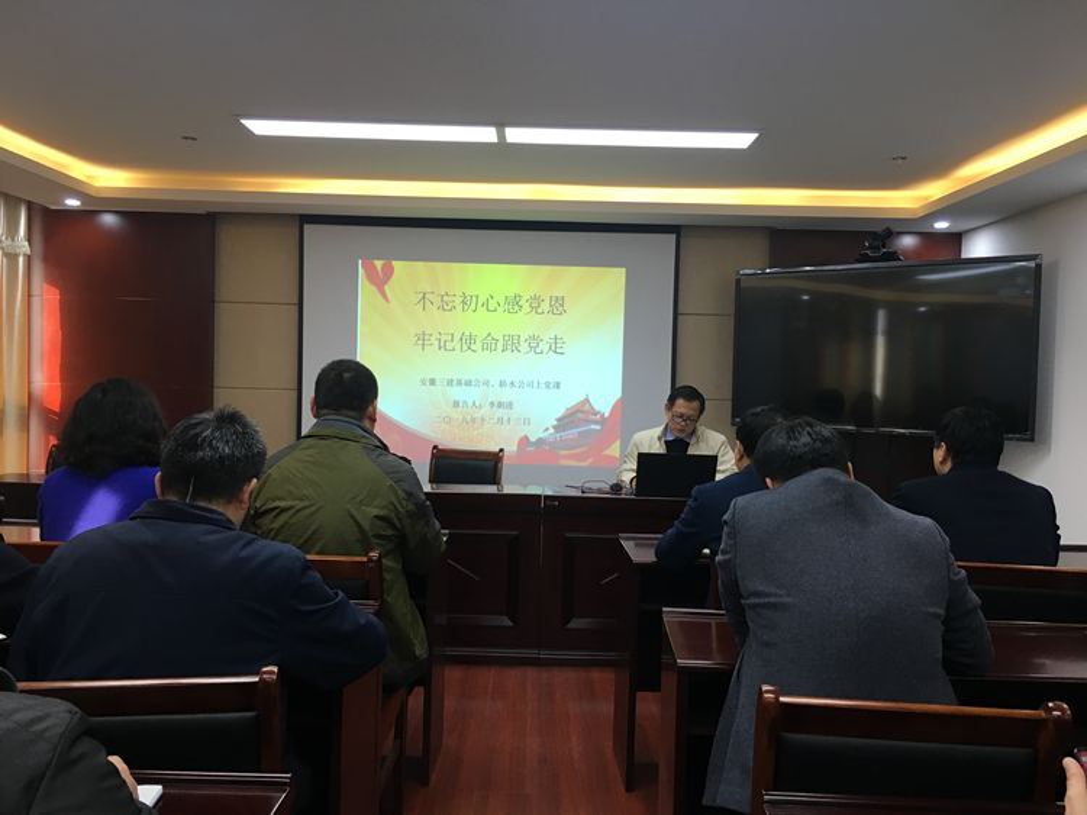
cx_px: 544
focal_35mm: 29
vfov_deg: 48.2
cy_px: 408
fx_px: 910
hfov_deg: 61.7
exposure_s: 1/33
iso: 50
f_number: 2.2
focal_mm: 4.15
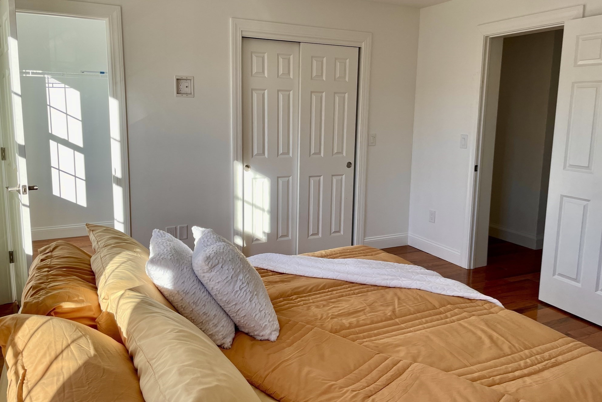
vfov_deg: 46.4
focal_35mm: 28
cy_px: 183
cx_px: 306
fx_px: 468
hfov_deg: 65.5
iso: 50
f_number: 1.6
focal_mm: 4.2
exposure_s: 1/427
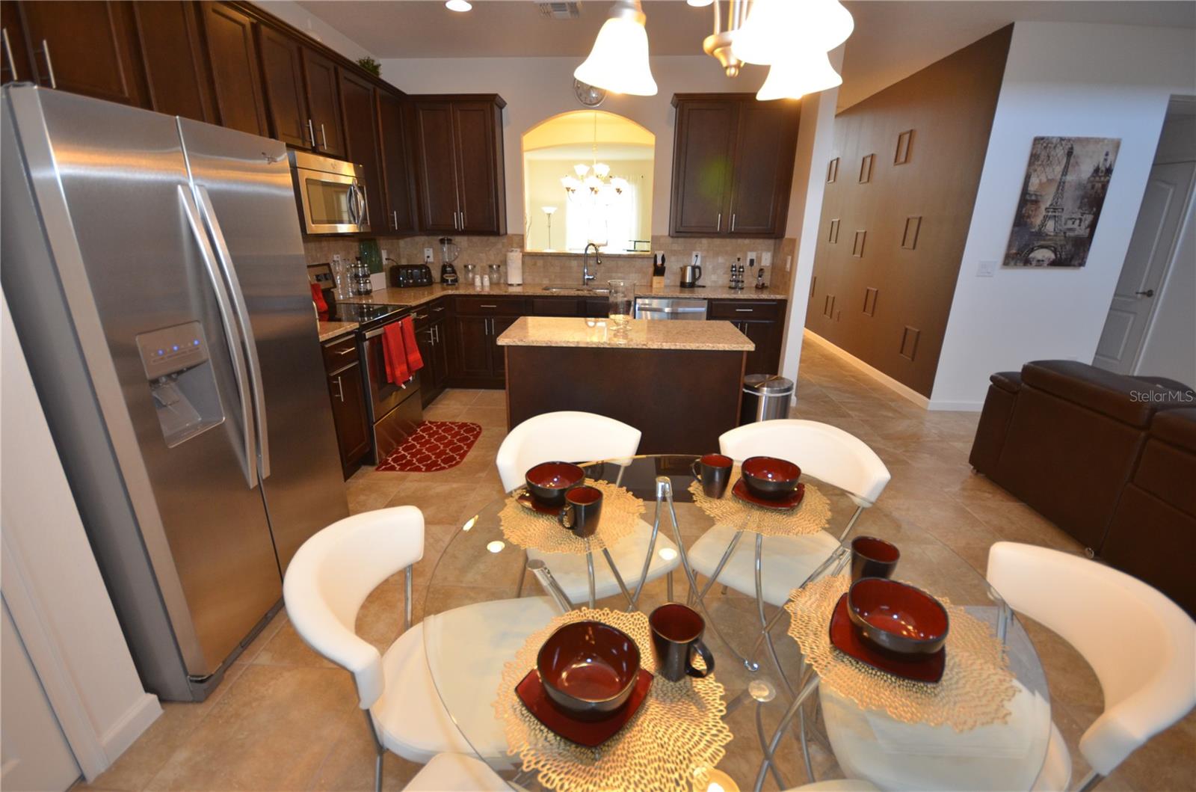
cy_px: 396
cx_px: 598
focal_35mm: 15
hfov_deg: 100.5
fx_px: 497
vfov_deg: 77.0
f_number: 4
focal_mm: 10
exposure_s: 1/60
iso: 720
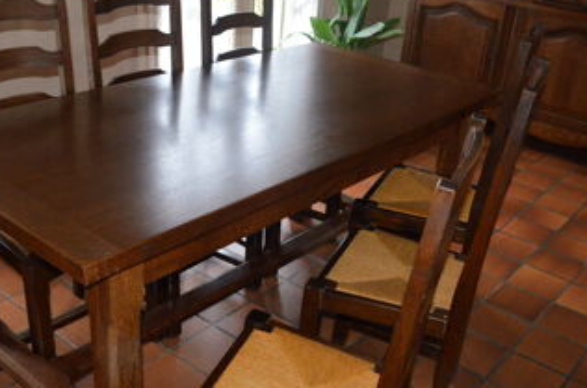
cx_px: 251
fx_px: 667
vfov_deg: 32.4
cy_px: 223
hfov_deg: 47.4
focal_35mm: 41
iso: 3200
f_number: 3.5
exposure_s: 1/60
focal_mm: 18
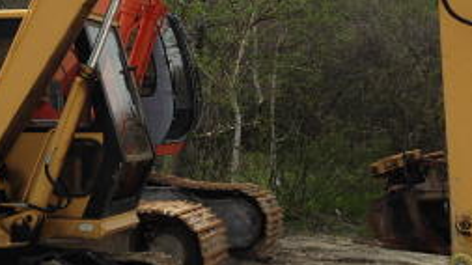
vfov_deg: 13.2
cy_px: 28
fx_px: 1138
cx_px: 187
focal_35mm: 91
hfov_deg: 23.4
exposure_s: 1/1391
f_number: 2.4
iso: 50
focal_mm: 4.12
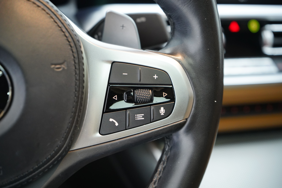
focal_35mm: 52
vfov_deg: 26.0
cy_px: 94
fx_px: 407
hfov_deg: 38.2
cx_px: 141
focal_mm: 52
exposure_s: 1/50
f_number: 4.5
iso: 3200
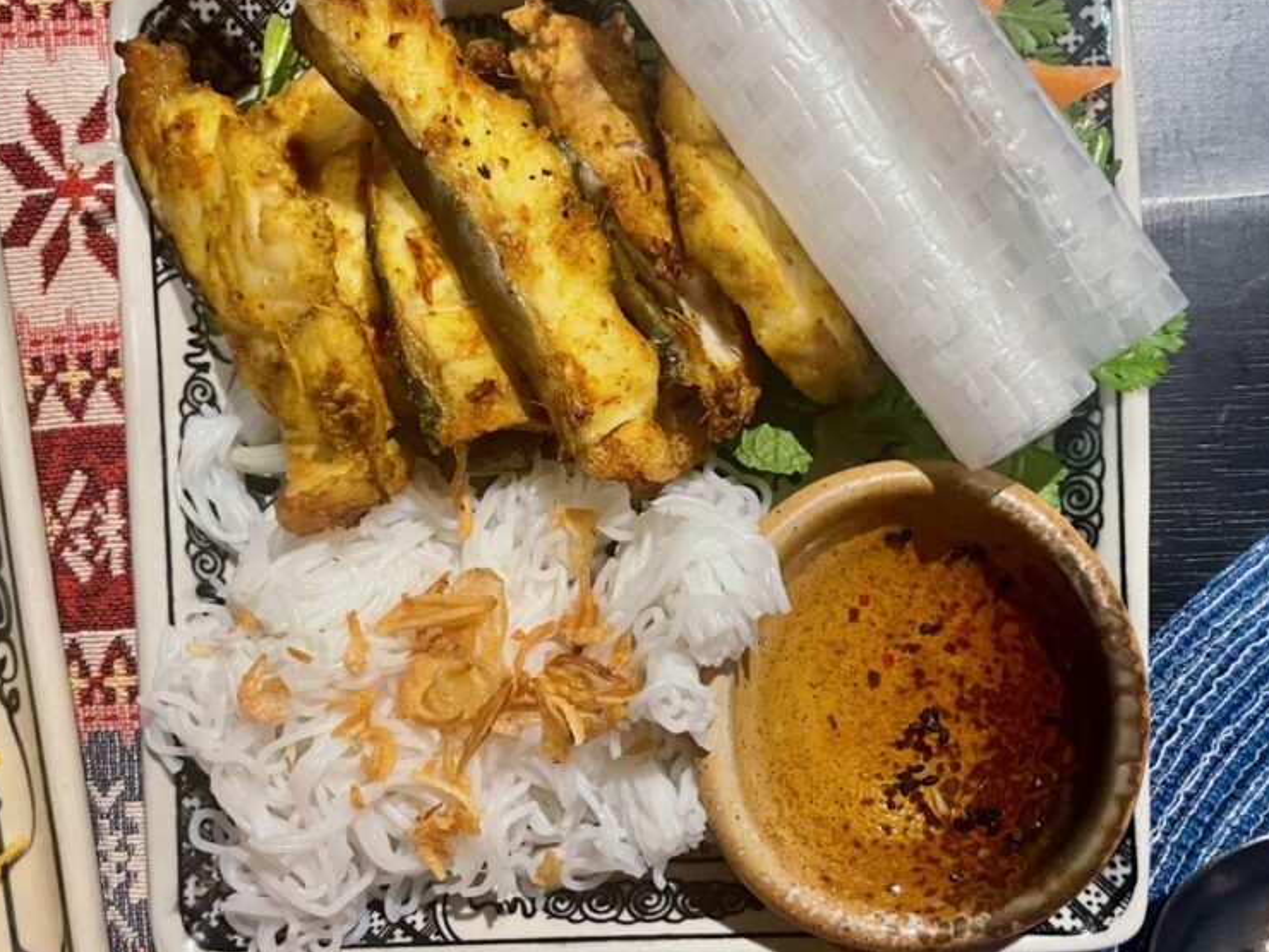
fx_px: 1320
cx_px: 607
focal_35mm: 36
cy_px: 362
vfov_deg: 39.4
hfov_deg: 51.3
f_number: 1.6
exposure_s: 1/50
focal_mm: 4.2
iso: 320
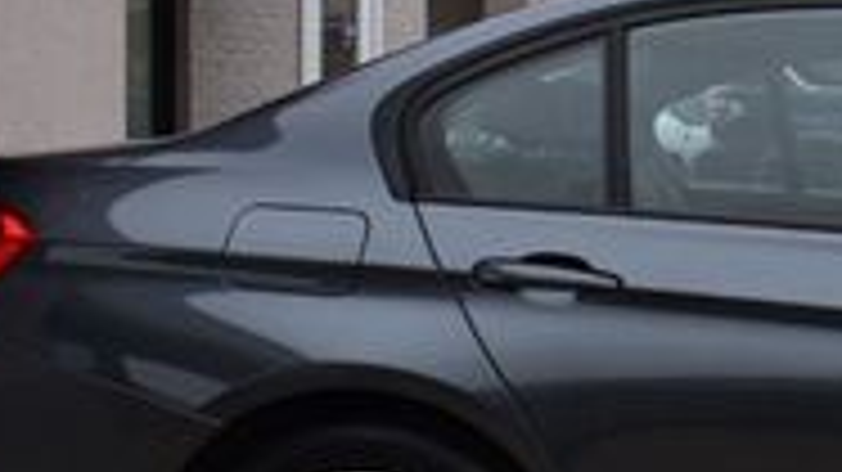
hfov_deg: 19.8
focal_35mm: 97
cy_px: 252
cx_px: 1157
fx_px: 2165
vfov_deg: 12.5
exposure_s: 1/160
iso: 400
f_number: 9
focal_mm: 18
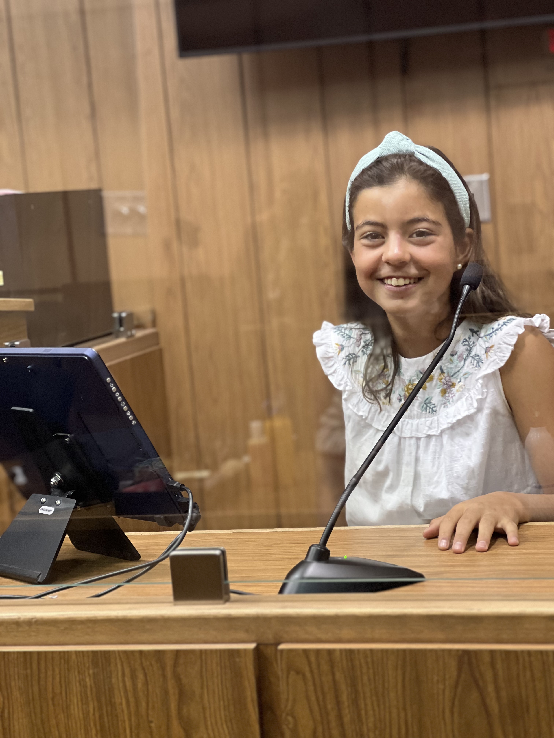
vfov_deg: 25.3
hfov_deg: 19.1
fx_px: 1643
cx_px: 277
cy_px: 369
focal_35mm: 77
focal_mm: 9
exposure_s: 1/30
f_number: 2.8
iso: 320
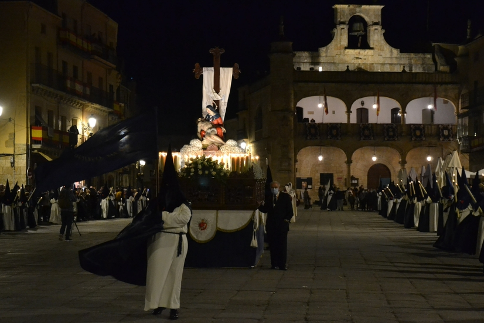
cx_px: 238
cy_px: 158
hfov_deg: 23.9
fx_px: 1143
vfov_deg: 16.1
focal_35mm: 85
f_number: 5
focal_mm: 52
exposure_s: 1/50
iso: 3200
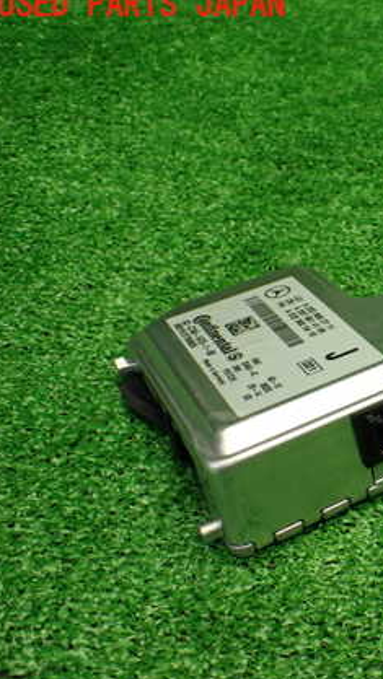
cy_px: 352
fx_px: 847
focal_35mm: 47
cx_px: 478
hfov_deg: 23.0
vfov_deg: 43.7
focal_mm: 5.4
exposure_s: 1/125
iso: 320
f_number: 2.3
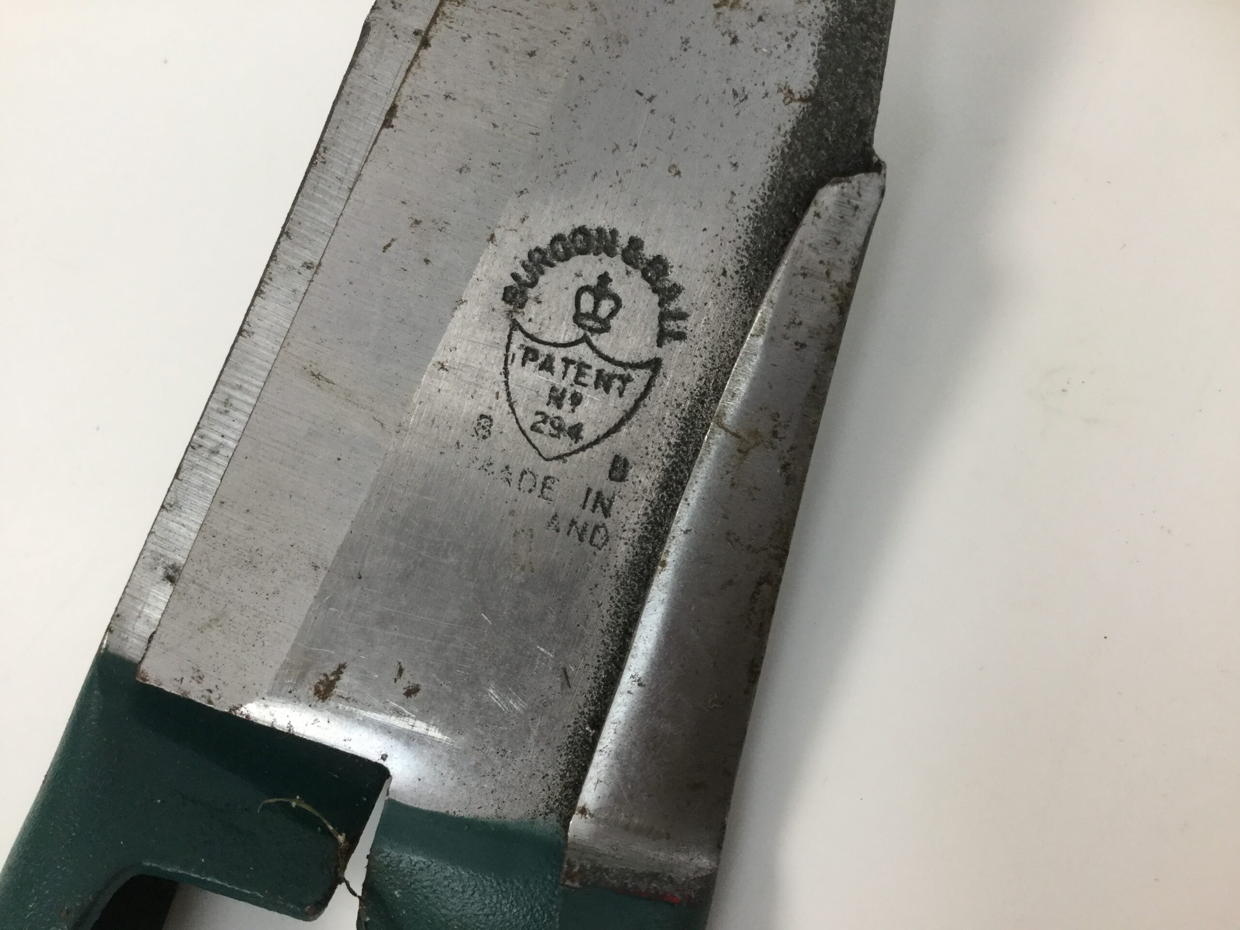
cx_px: 620
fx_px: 1110
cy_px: 465
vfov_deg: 45.4
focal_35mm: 31
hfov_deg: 58.4
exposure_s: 1/33
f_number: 2.4
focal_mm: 3.3
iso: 40
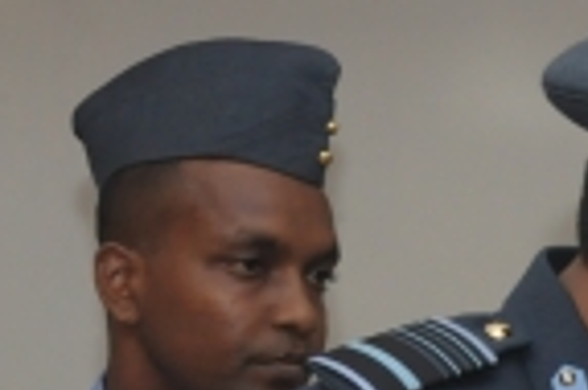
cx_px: 1003
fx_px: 4062
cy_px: 723
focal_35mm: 249
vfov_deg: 5.4
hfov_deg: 8.0
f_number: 7.1
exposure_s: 1/160
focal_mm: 34
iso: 800
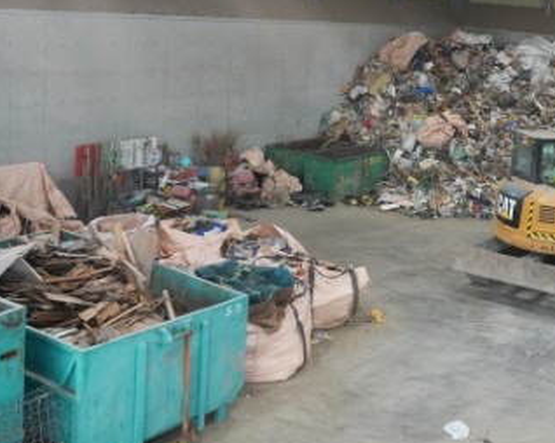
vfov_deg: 29.0
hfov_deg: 34.4
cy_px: 92
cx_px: 511
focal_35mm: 51
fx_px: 837
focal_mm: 16
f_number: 4
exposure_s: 1/160
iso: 800
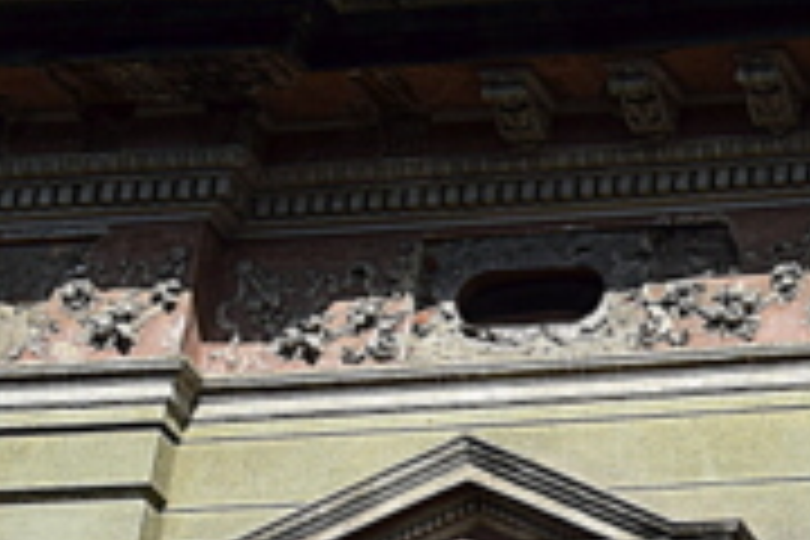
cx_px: 1688
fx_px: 4500
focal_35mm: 200
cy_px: 824
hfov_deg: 9.5
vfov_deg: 6.8
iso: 320
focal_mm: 30
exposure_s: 1/500
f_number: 11
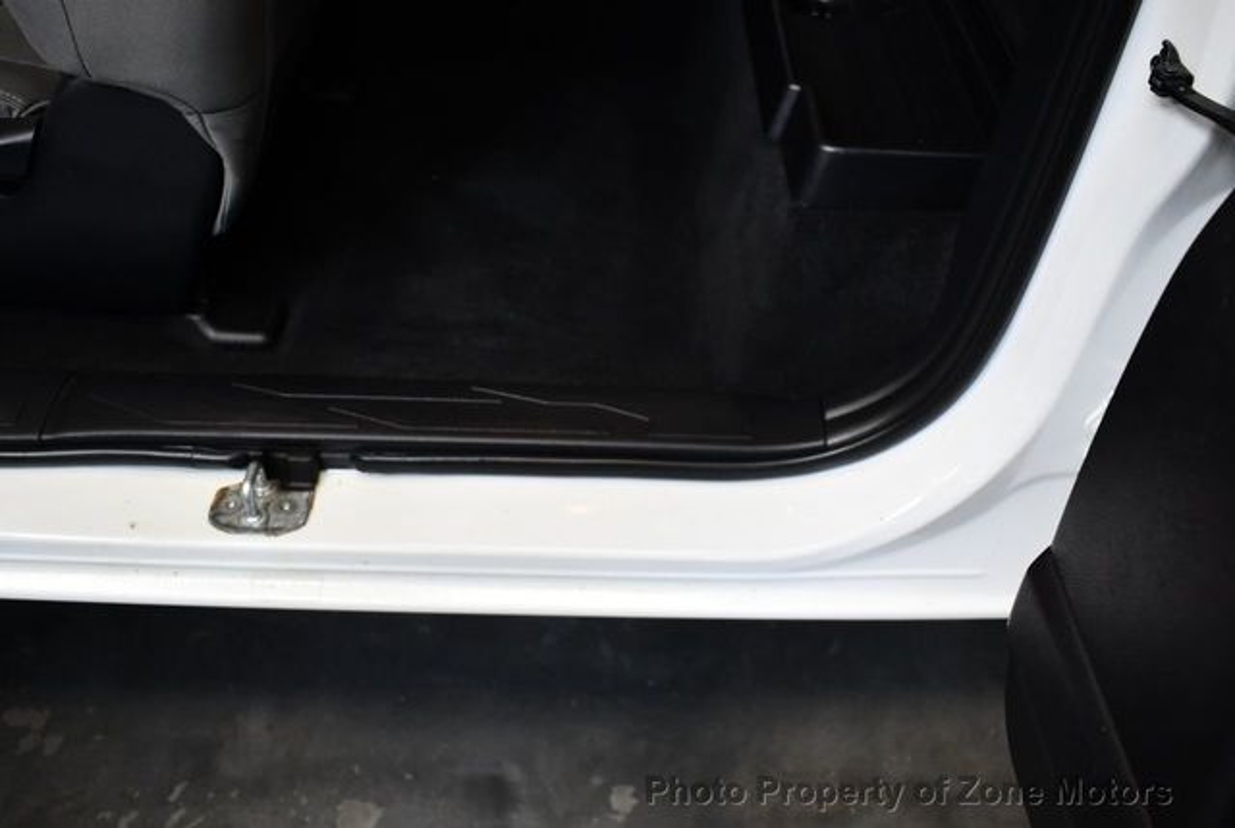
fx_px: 1237
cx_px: 618
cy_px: 414
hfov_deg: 53.1
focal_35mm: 36
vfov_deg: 37.0
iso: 900
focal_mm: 18
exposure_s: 1/125
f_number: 3.5
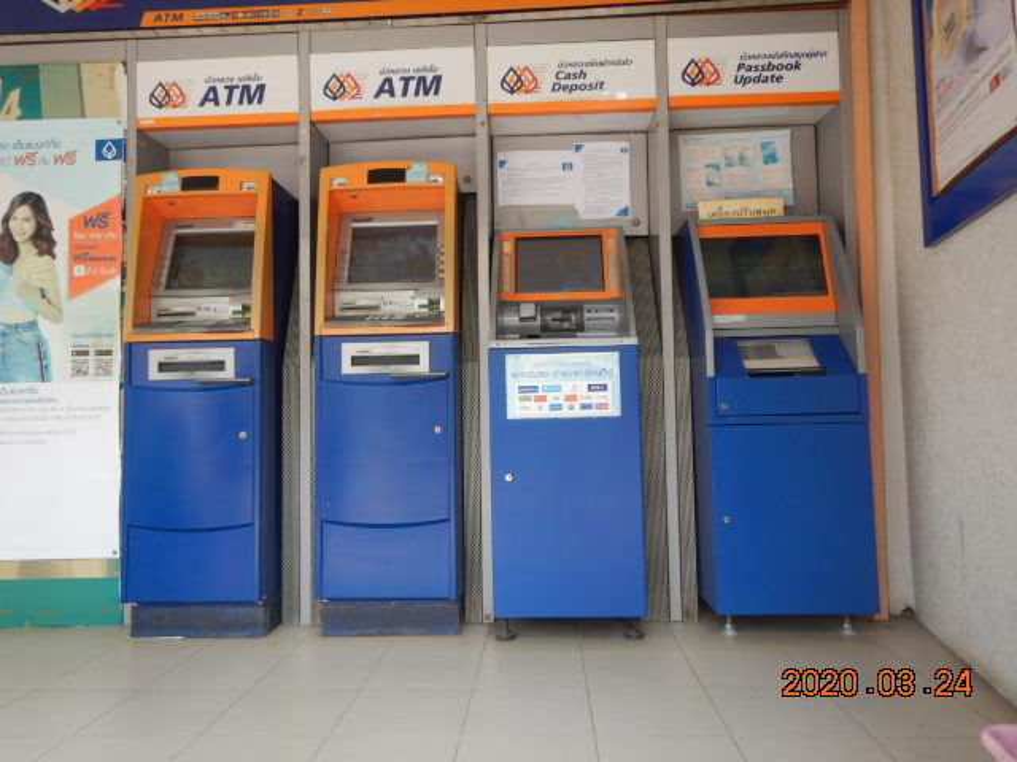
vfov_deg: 56.8
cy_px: 381
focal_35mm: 24
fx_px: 705
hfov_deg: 71.6
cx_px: 508
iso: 125
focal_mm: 4.3
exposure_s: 1/125
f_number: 2.8
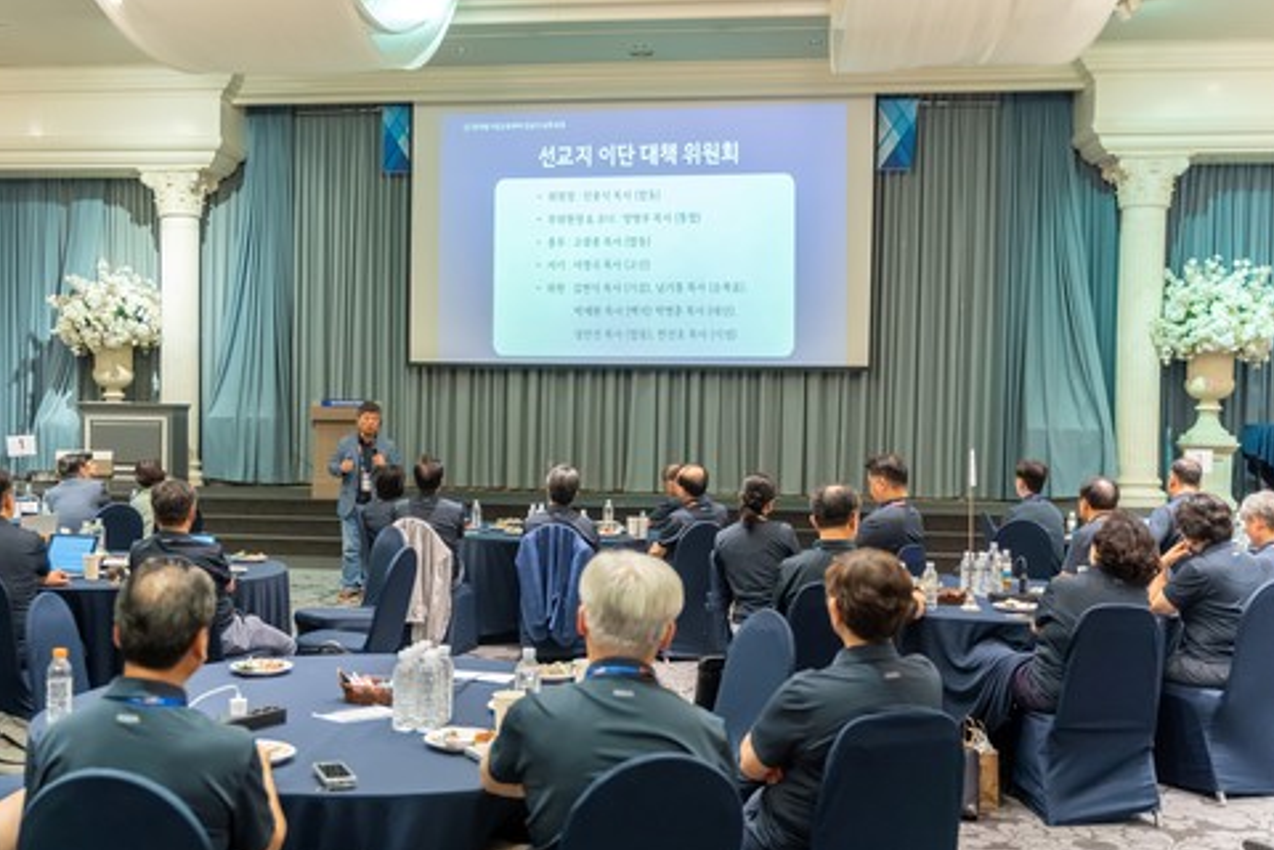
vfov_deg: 33.4
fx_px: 1415
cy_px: 465
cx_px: 496
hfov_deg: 48.1
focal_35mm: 40
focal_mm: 32
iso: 1600
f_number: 2.8
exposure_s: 1/125
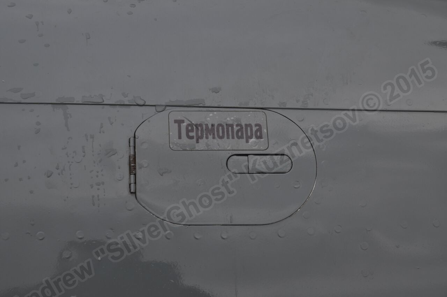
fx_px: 930
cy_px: 148
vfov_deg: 18.1
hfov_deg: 27.0
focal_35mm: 75
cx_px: 224
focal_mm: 50
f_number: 5.6
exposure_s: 1/125
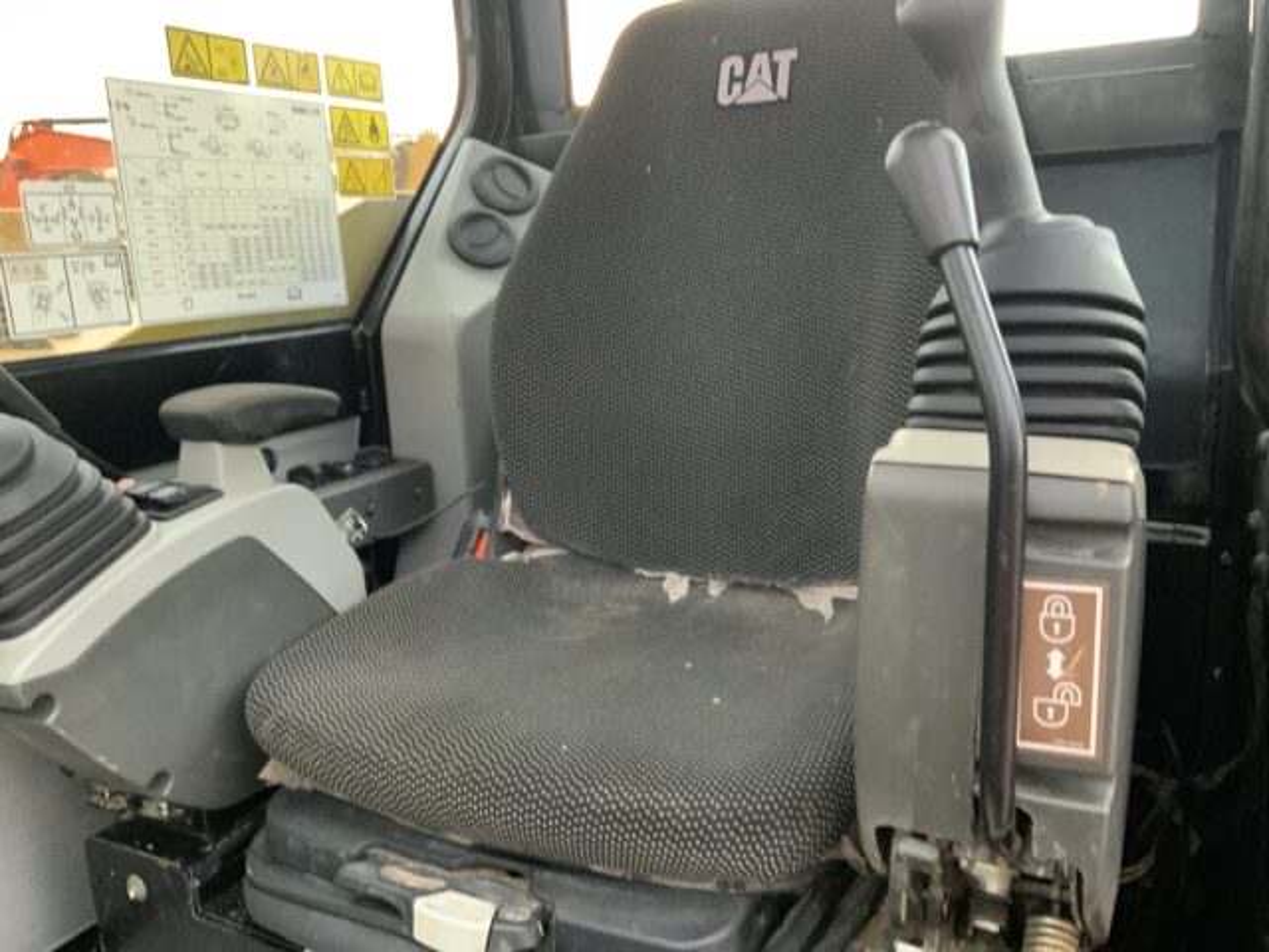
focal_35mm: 29
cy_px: 476
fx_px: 1063
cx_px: 634
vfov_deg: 48.2
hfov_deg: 61.7
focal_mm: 3
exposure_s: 1/40
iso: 320
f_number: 1.8
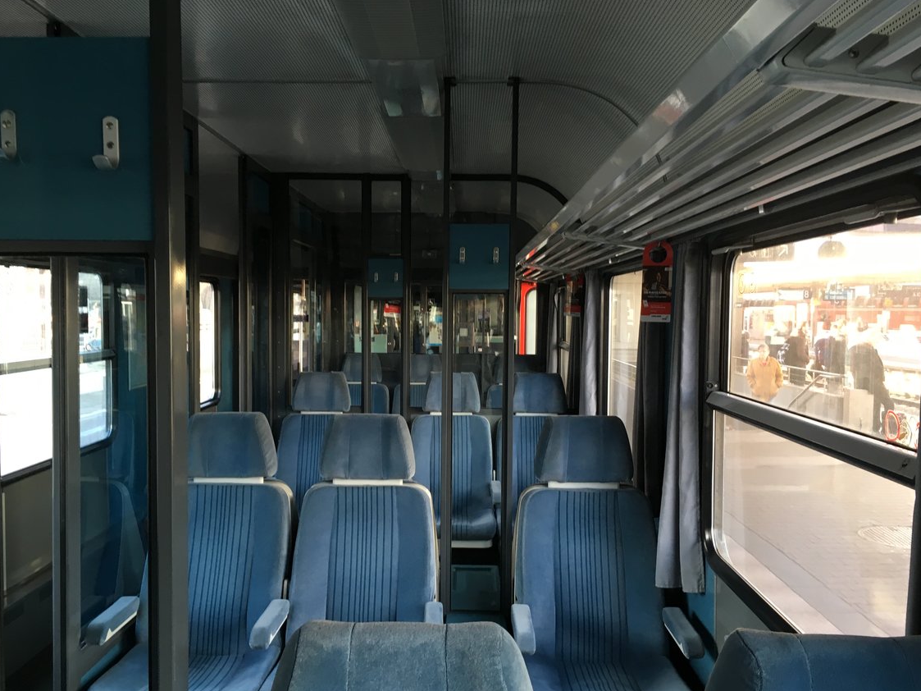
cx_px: 435
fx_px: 825
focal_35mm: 31
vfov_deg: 45.4
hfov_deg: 58.3
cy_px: 354
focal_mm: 4.15
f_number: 2.2
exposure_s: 1/33
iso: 80
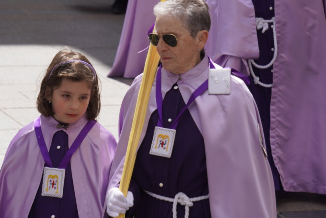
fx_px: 2390
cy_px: 113
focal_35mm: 264
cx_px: 128
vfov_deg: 5.2
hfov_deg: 7.8
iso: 100
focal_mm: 138
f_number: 6.3
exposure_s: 1/400
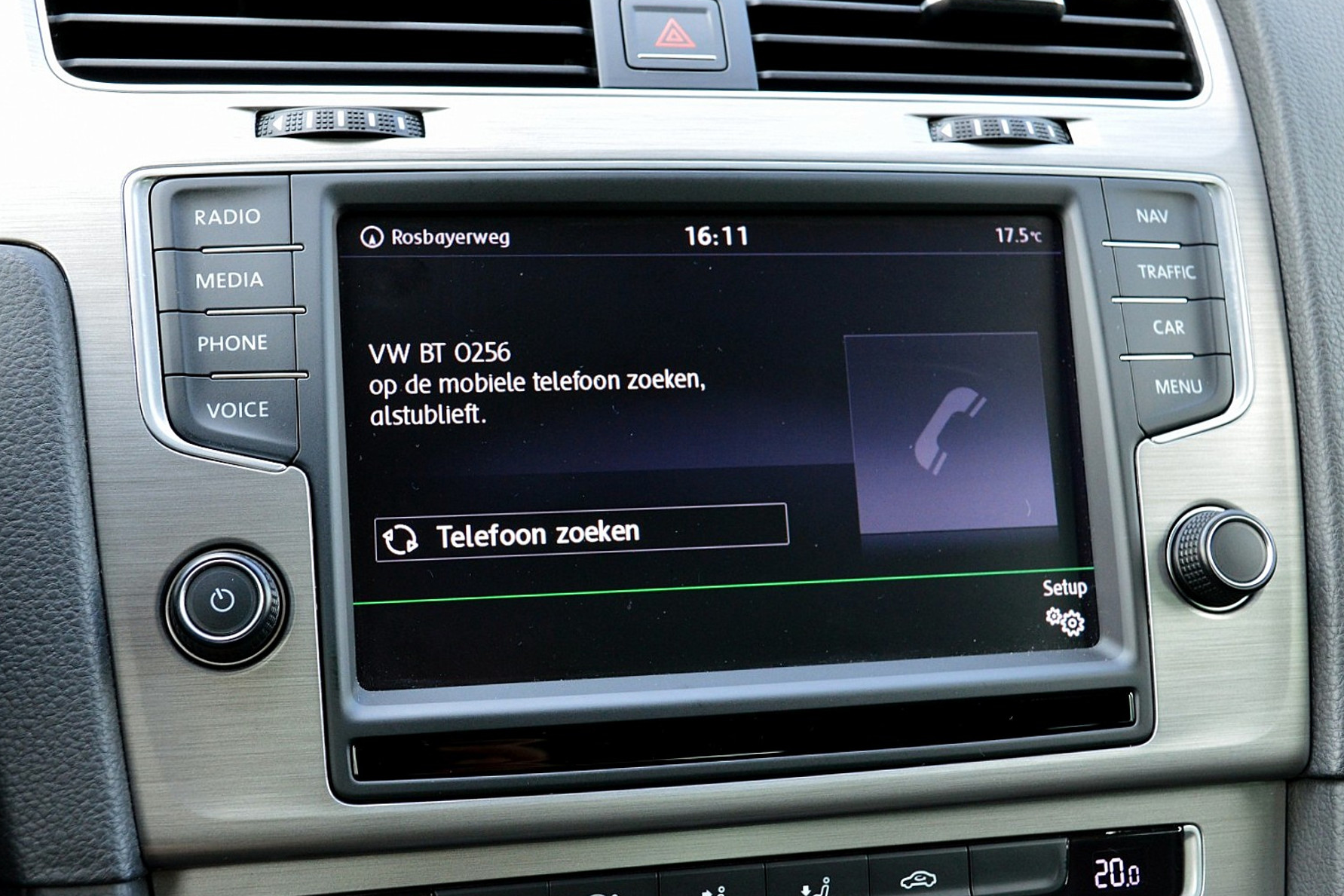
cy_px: 432
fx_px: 1568
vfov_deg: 31.9
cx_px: 632
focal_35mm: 42
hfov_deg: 46.4
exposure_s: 1/60
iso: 800
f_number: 8
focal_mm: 26
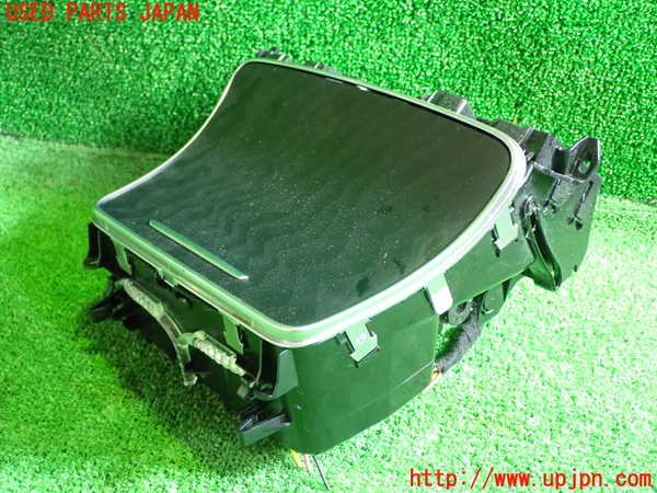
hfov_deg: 45.8
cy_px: 246
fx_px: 778
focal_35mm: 41
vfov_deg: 35.1
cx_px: 328
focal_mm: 7.31
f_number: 2.8
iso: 800
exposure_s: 1/25
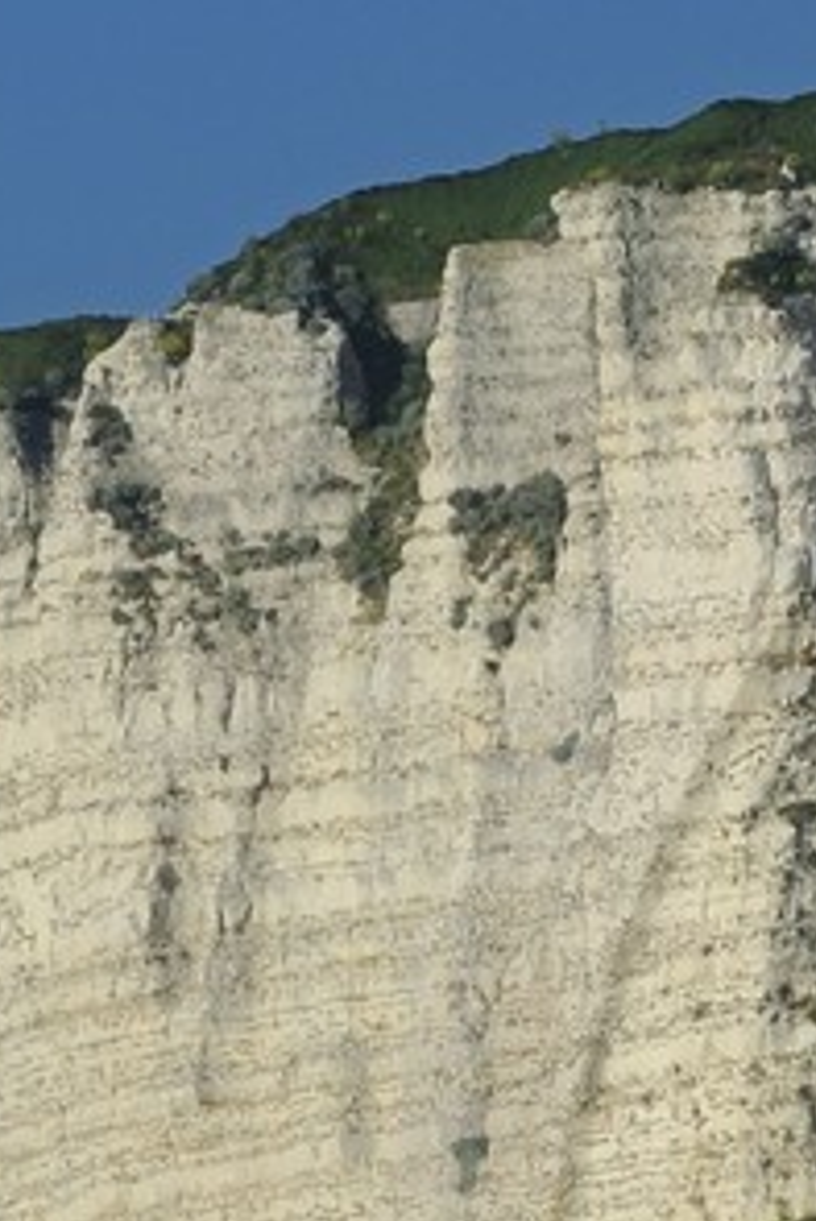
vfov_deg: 2.1
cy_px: 1465
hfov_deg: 1.4
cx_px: 2059
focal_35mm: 1002
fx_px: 34025
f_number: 13
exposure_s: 1/250
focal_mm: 185
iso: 200
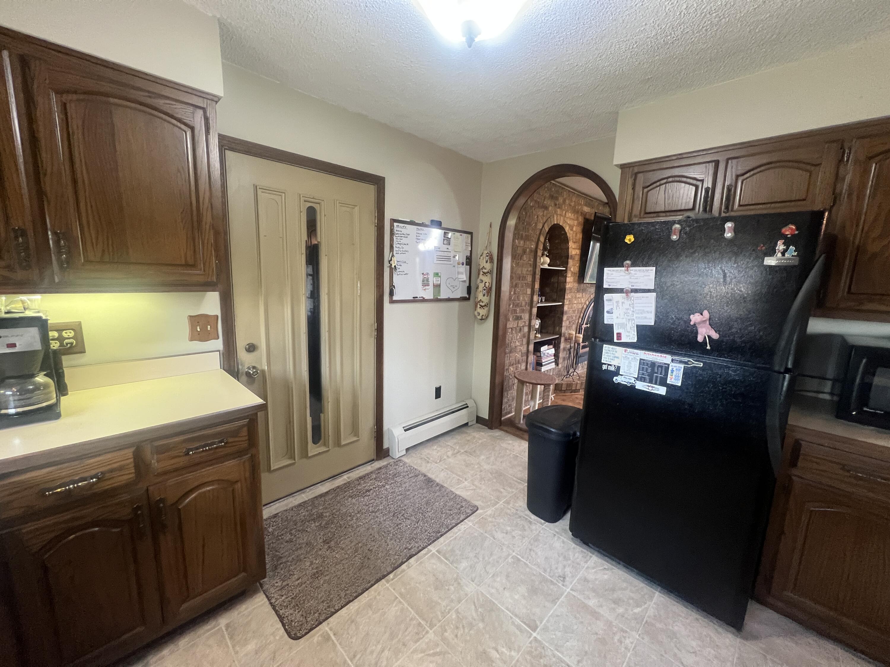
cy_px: 334
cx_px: 445
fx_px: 334
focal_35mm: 13
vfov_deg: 89.9
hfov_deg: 106.2
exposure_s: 1/60
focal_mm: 1.57
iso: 400
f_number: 1.8
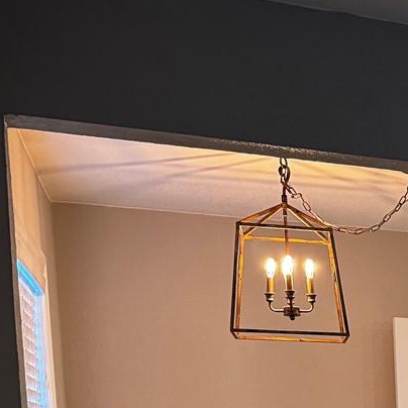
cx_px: 747
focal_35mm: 84
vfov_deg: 18.6
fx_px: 1120
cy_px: 587
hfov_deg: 16.9
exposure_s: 1/60
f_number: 1.78
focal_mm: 6.76
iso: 320
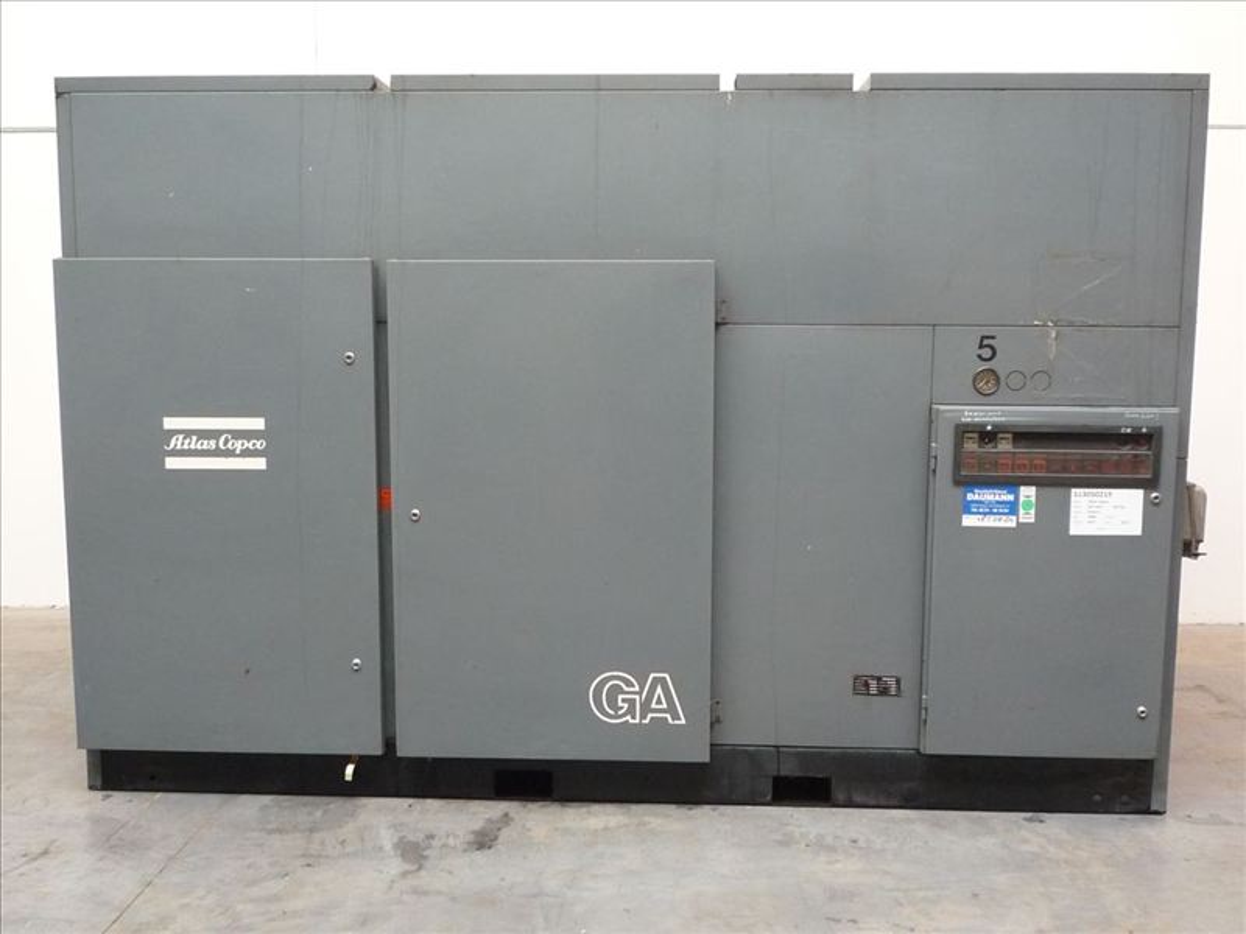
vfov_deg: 41.8
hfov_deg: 54.0
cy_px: 467
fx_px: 1224
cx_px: 623
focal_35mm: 34
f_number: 2.8
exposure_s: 1/30
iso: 250
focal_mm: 4.4
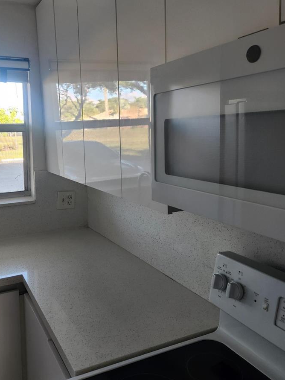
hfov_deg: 44.9
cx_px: 97
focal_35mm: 31
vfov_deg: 58.0
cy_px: 160
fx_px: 340
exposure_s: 1/180
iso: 125
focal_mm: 5.4
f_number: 1.8
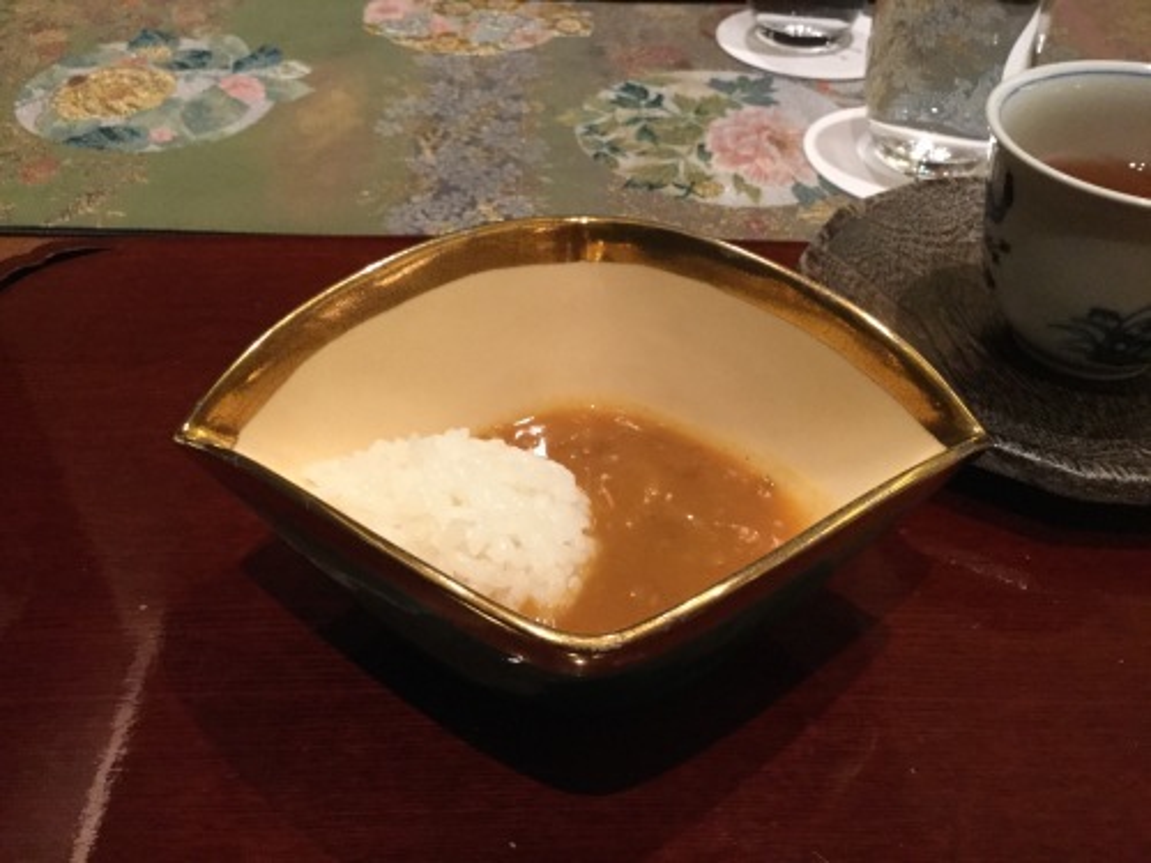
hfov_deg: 58.4
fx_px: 1031
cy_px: 432
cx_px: 576
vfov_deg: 45.4
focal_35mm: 31
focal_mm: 3.3
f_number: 2.4
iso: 200
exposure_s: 1/20
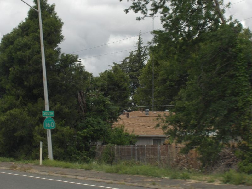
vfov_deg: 12.7
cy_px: 94
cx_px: 126
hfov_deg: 16.8
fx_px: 852
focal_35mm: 117
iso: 100
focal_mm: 24
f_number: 4.9
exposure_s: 1/253
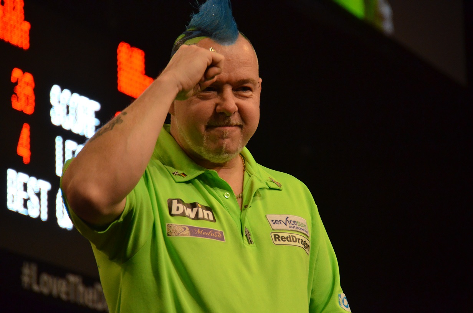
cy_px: 156
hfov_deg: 6.9
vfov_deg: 4.6
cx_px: 236
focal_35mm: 300
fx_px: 3934
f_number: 5.6
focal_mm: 200
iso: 2500
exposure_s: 1/250
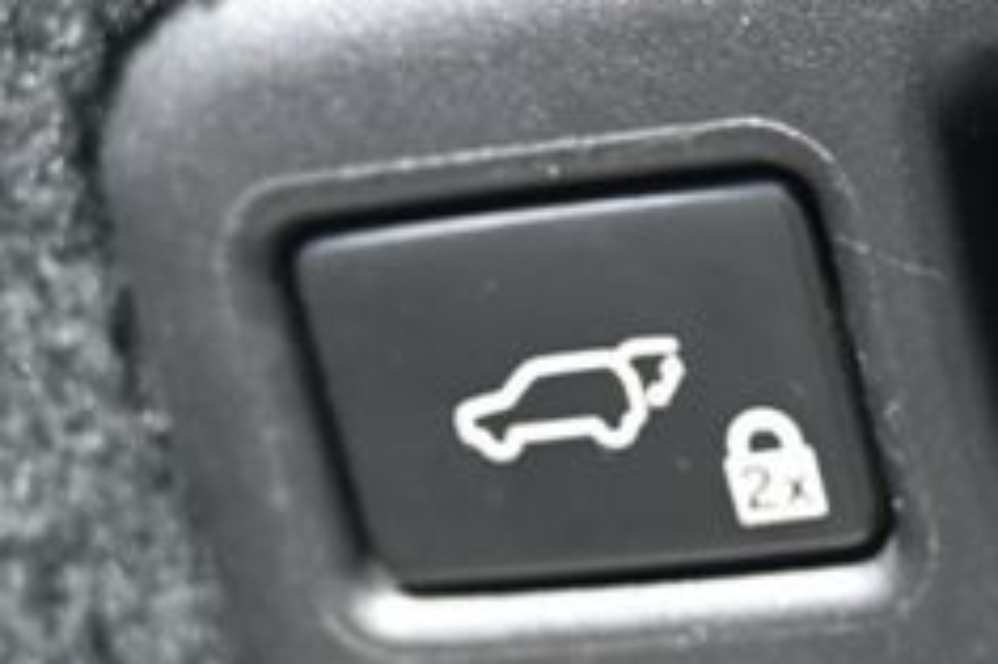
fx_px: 4165
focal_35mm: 150
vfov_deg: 9.1
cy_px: 431
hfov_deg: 13.7
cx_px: 605
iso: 400
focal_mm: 37
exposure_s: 1/160
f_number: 5.3
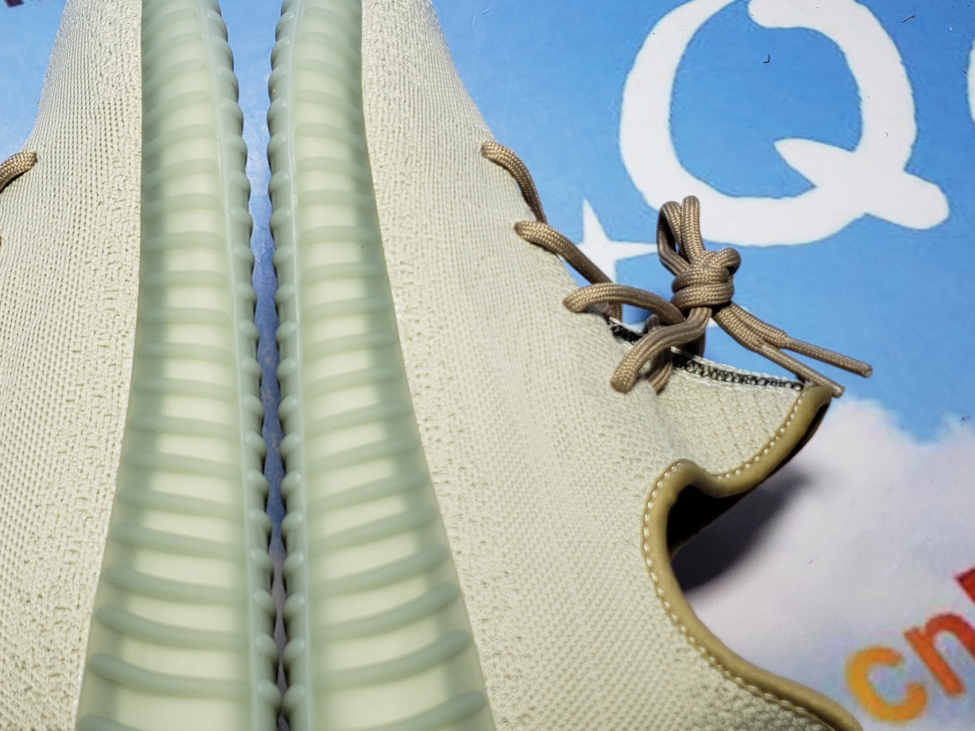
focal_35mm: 51
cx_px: 319
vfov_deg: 28.6
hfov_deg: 37.1
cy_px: 352
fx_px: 1436
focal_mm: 4.3
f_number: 1.5
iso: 50
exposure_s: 1/363
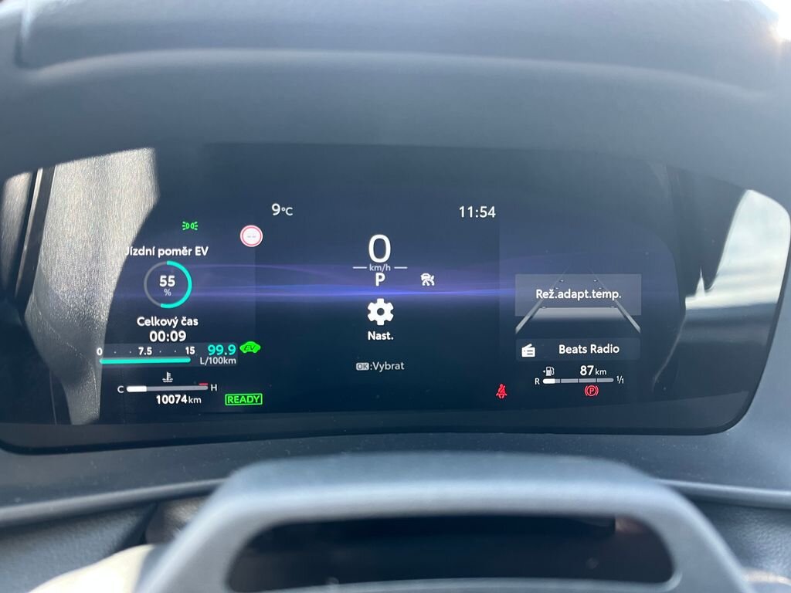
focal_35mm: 26
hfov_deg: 67.3
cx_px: 396
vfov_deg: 53.1
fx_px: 594
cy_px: 296
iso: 125
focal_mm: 5.1
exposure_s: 1/85
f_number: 1.6
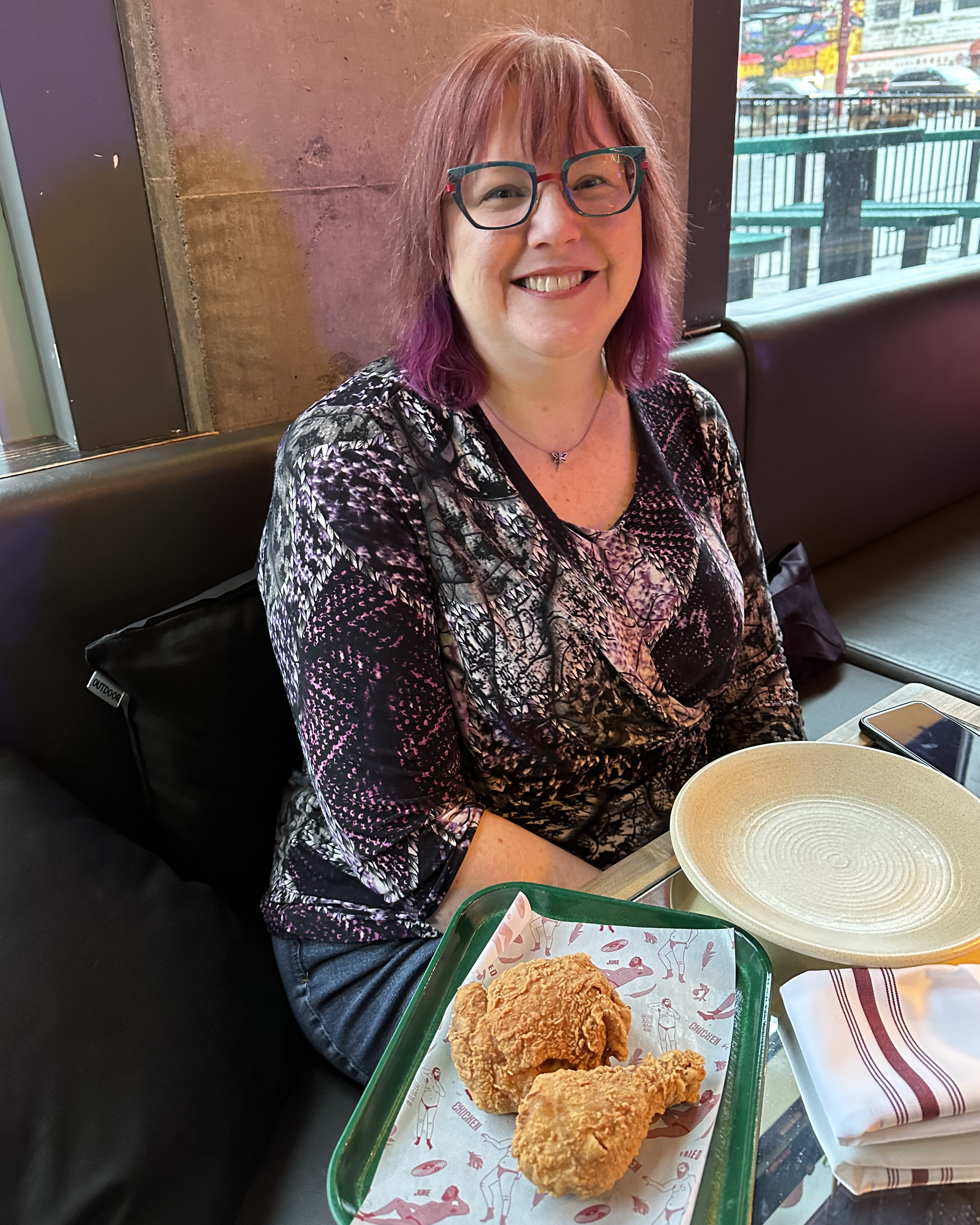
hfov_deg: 54.9
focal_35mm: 26
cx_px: 501
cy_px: 573
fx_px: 943
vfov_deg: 66.0
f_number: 1.78
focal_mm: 6.86
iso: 640
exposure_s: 1/40
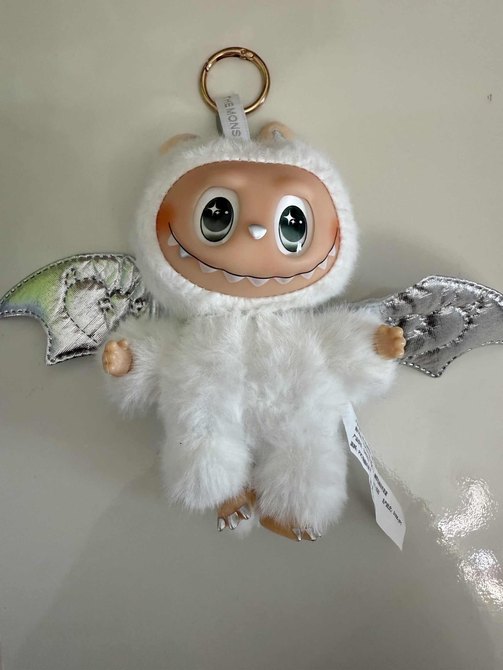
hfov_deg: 56.8
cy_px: 335
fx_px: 465
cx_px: 252
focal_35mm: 24
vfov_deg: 71.6
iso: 160
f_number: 2.2
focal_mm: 2.22
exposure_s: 1/100
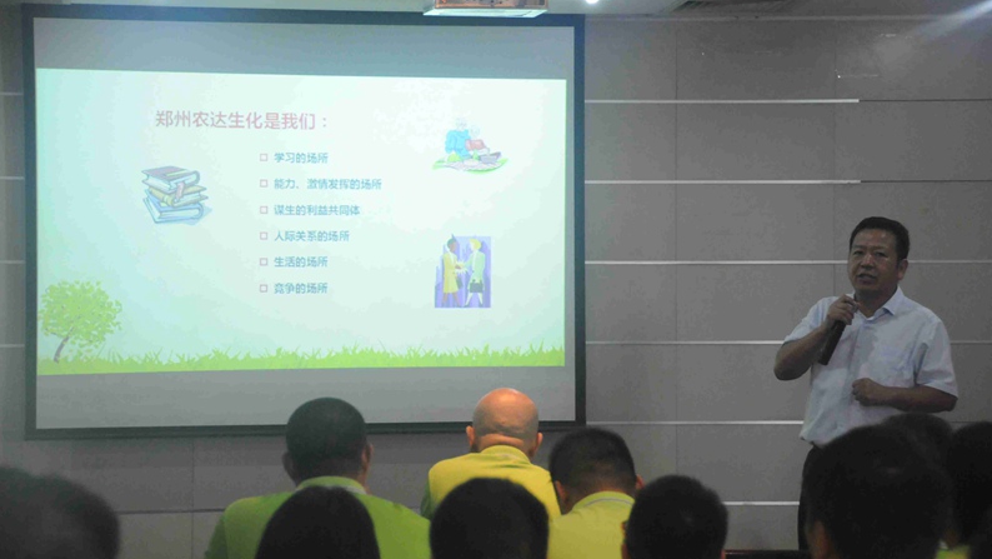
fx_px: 3118
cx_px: 495
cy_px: 278
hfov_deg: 18.1
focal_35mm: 119
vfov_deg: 10.2
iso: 1800
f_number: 5
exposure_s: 1/30
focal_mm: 75
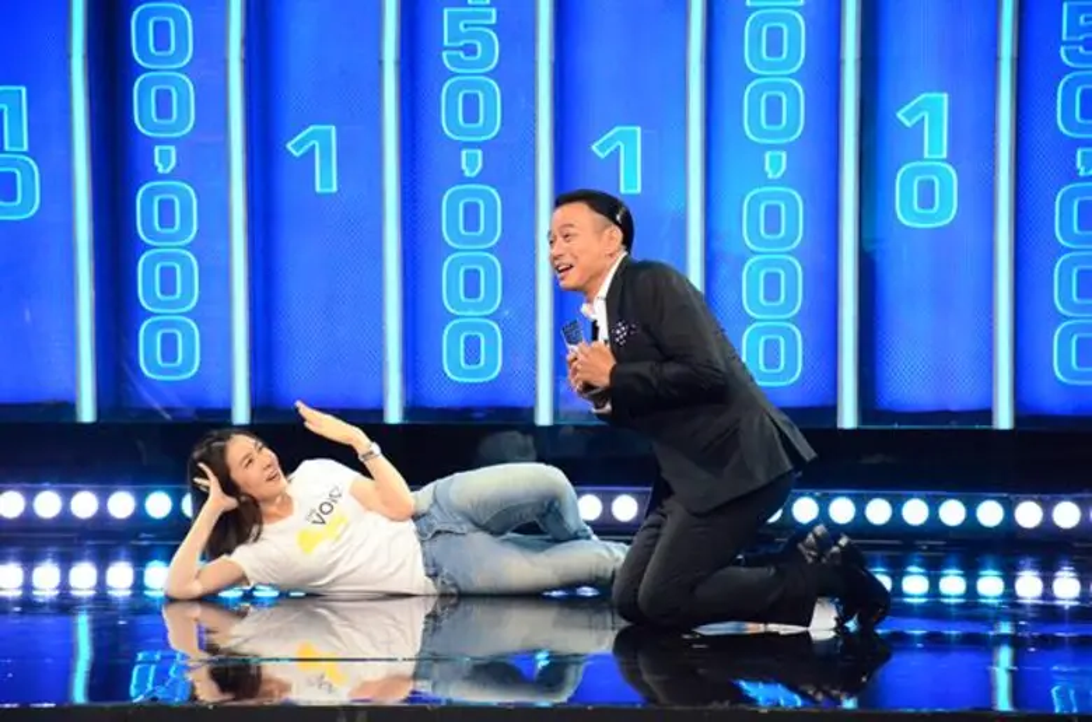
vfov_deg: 6.5
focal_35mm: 210
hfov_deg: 9.8
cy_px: 361
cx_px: 546
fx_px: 6354
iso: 5000
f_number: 5.6
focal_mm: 140
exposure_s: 1/320
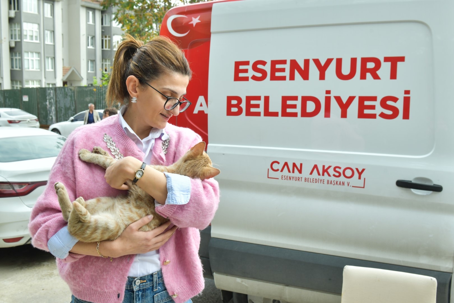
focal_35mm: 32
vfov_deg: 41.1
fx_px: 404
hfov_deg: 58.7
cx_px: 227
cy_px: 152
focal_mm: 32
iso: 400
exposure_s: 1/250
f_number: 10
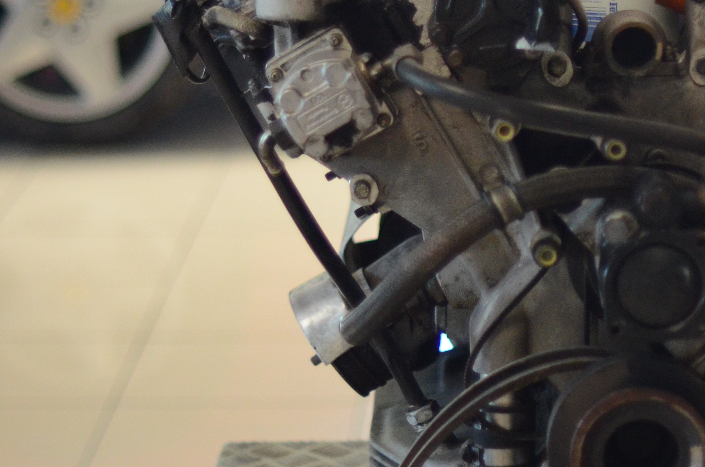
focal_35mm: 168
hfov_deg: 12.2
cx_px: 643
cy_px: 184
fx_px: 3283
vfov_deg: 8.1
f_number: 1.4
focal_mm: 50
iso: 1600
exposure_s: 1/1600
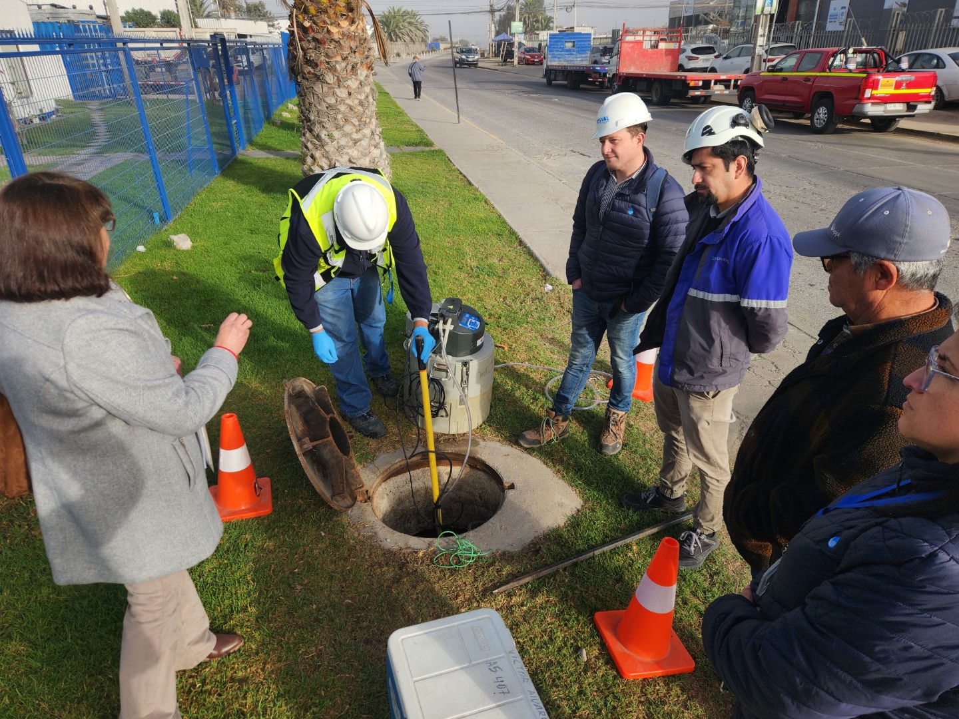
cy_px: 360
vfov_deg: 58.9
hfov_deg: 73.9
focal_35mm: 23
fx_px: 637
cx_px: 480
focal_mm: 5.4
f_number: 1.8
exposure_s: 1/1151
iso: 20
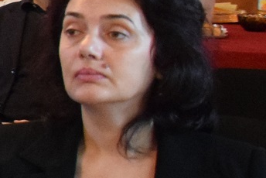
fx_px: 1449
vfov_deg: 7.0
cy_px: -33
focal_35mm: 196
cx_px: -691
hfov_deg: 7.9
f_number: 4.5
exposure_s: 1/60
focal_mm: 18
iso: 3200
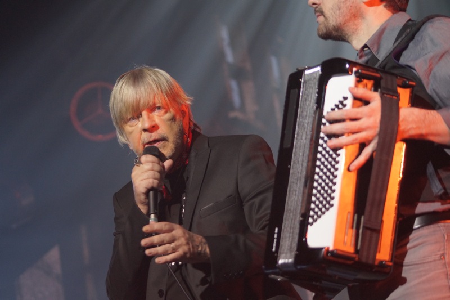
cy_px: 150
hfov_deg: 19.5
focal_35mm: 105
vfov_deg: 13.0
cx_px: 225
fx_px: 1312
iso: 1250
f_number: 4
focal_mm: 70
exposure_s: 1/160
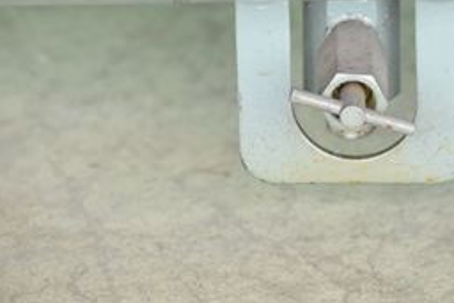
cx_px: 385
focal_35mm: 340
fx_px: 4290
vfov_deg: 4.0
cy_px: 62
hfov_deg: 6.0
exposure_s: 1/160
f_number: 6.3
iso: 1250
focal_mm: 116
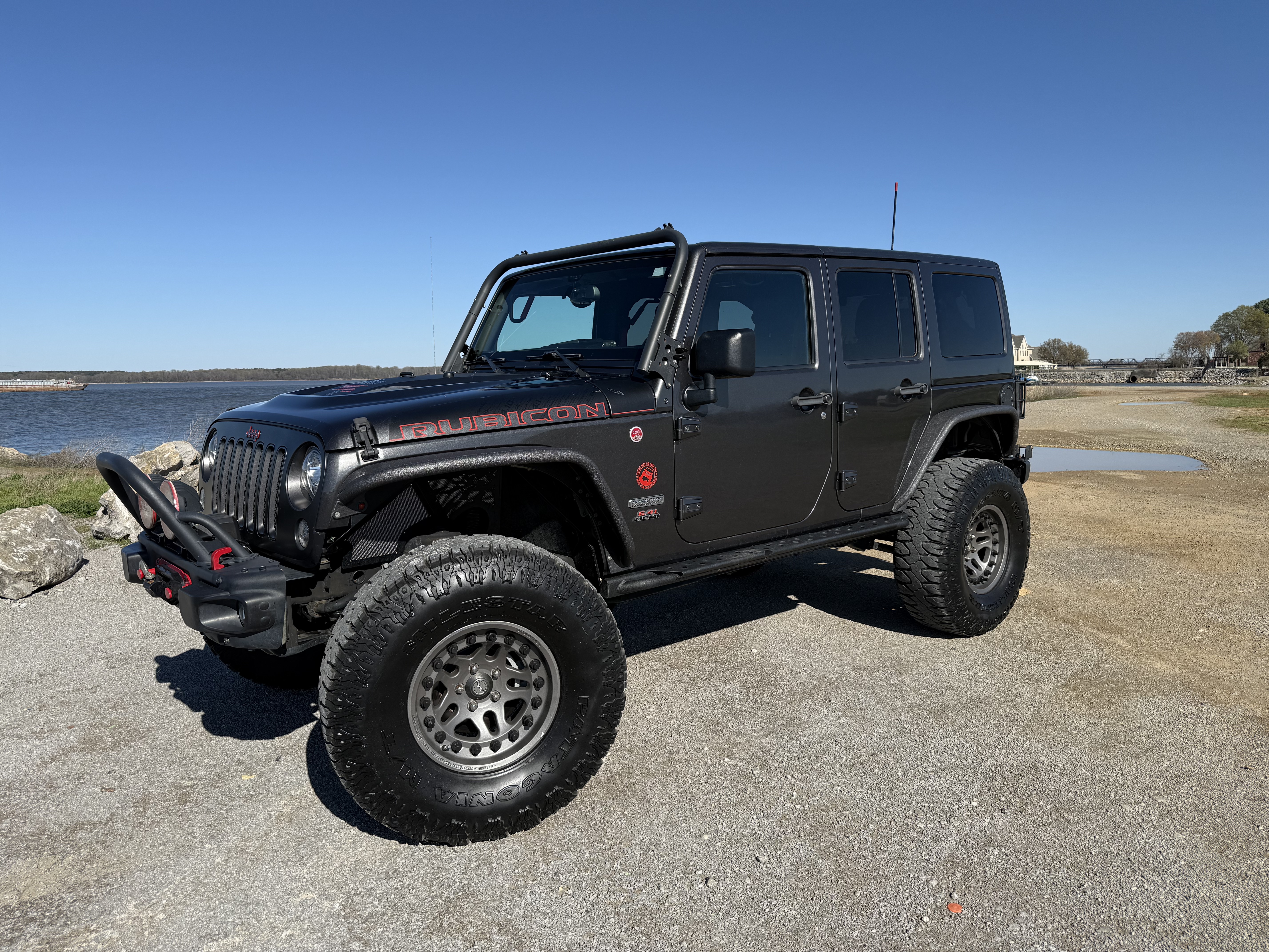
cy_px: 476
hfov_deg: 71.6
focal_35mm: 24
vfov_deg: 56.8
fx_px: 880
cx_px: 634
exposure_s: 1/5319
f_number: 1.78
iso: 80
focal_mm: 6.76
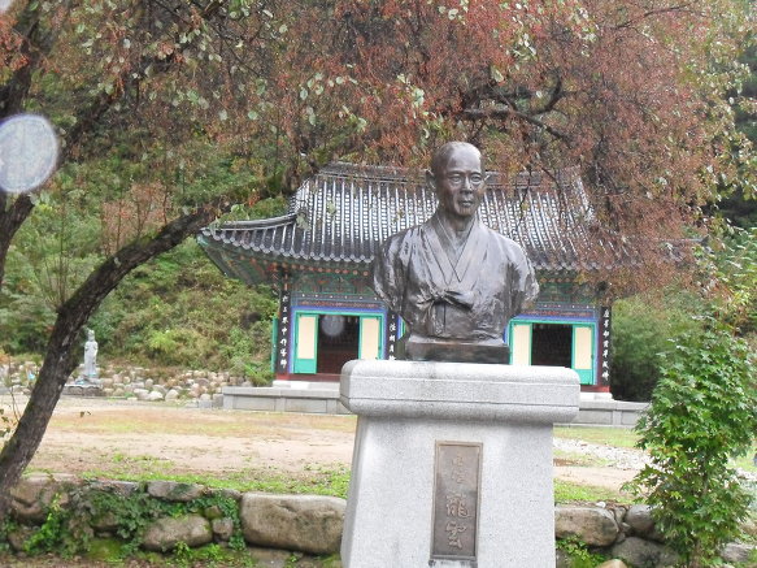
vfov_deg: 20.7
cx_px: 378
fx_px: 1552
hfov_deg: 27.4
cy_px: 284
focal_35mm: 71
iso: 320
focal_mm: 11.7
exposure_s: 1/60
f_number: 3.7
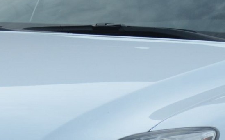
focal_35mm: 938
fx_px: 5753
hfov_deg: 2.2
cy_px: 113
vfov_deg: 1.4
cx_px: 130
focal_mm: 135
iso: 400
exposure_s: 1/1600
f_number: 5.6
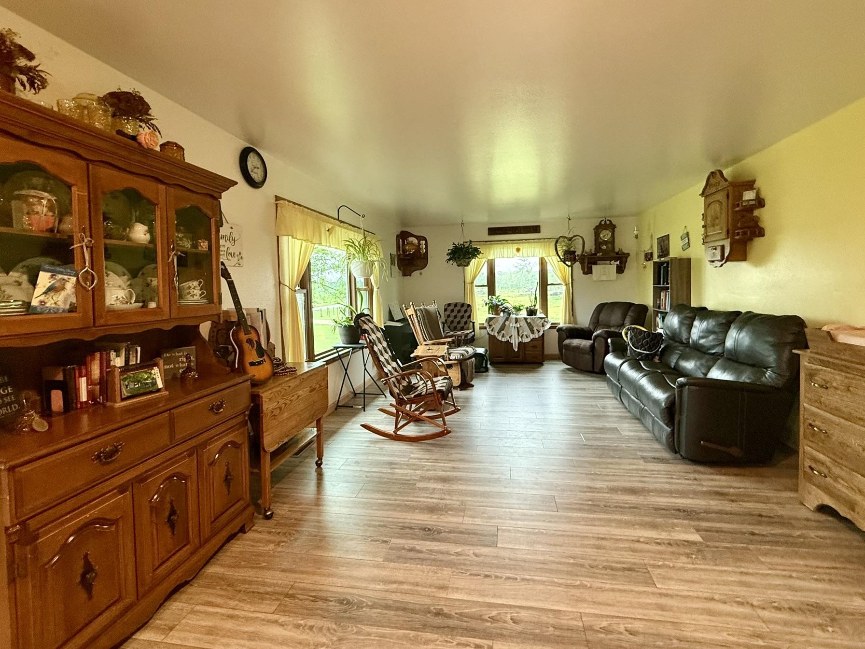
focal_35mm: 16
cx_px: 447
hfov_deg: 94.5
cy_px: 301
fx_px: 400
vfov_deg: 78.0
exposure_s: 1/60
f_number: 2.2
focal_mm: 2.22
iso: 320
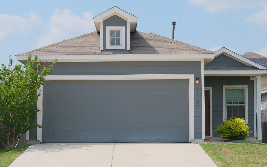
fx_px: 531
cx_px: 117
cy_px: 94
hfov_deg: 28.2
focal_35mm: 73
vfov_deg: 17.9
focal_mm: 37.4
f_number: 10
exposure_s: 1/100
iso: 125
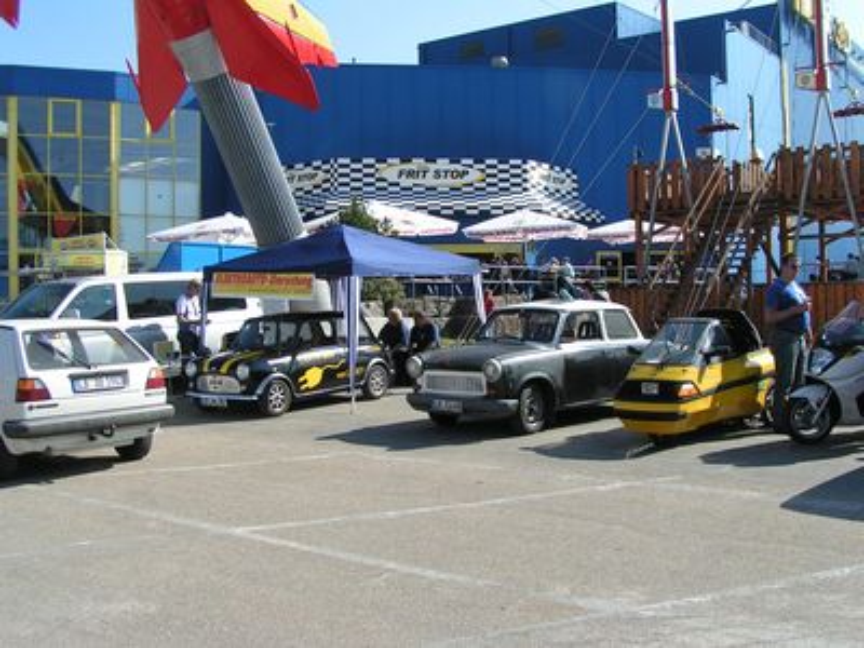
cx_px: 432
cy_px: 324
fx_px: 948
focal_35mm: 38
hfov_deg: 49.0
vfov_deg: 37.7
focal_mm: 5.8
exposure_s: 1/320
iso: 50
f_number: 5.6
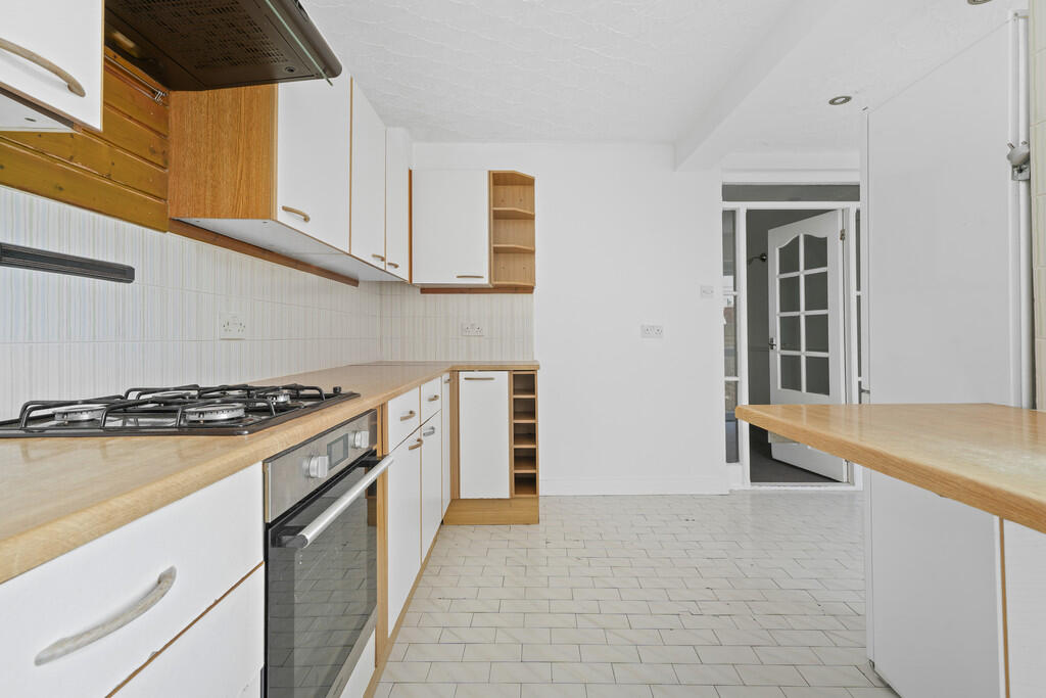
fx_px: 465
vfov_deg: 73.8
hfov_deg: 96.7
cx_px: 523
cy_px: 349
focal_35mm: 16
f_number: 9
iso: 100
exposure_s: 1/1.67
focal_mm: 16
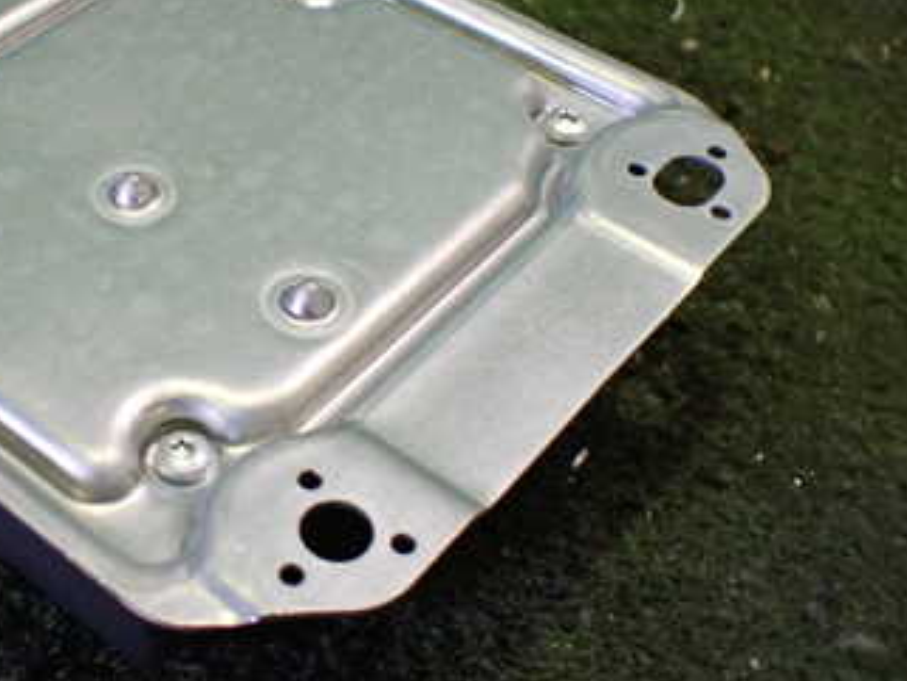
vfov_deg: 26.1
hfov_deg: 33.6
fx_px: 1468
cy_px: 266
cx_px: 218
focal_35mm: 56
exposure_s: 1/80
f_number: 2.3
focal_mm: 5.4
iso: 800
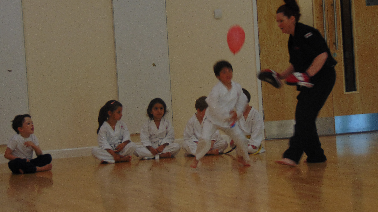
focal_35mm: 145
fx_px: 1453
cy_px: 85
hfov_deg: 14.8
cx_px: 189
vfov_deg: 8.4
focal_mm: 23.9
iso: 80
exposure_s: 1/30
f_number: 4
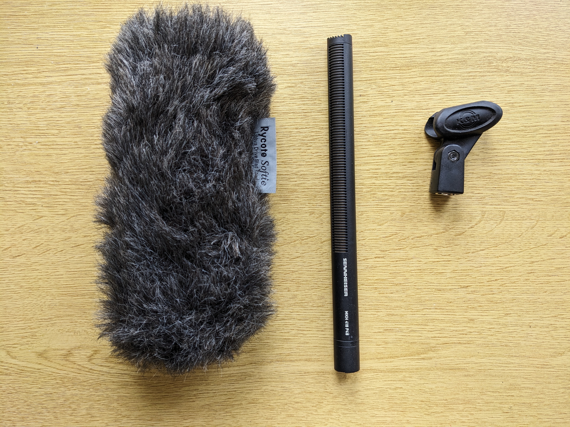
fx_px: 445
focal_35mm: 27
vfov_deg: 51.4
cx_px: 285
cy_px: 214
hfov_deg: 65.3
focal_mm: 4.38
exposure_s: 1/48.2
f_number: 1.73
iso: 63
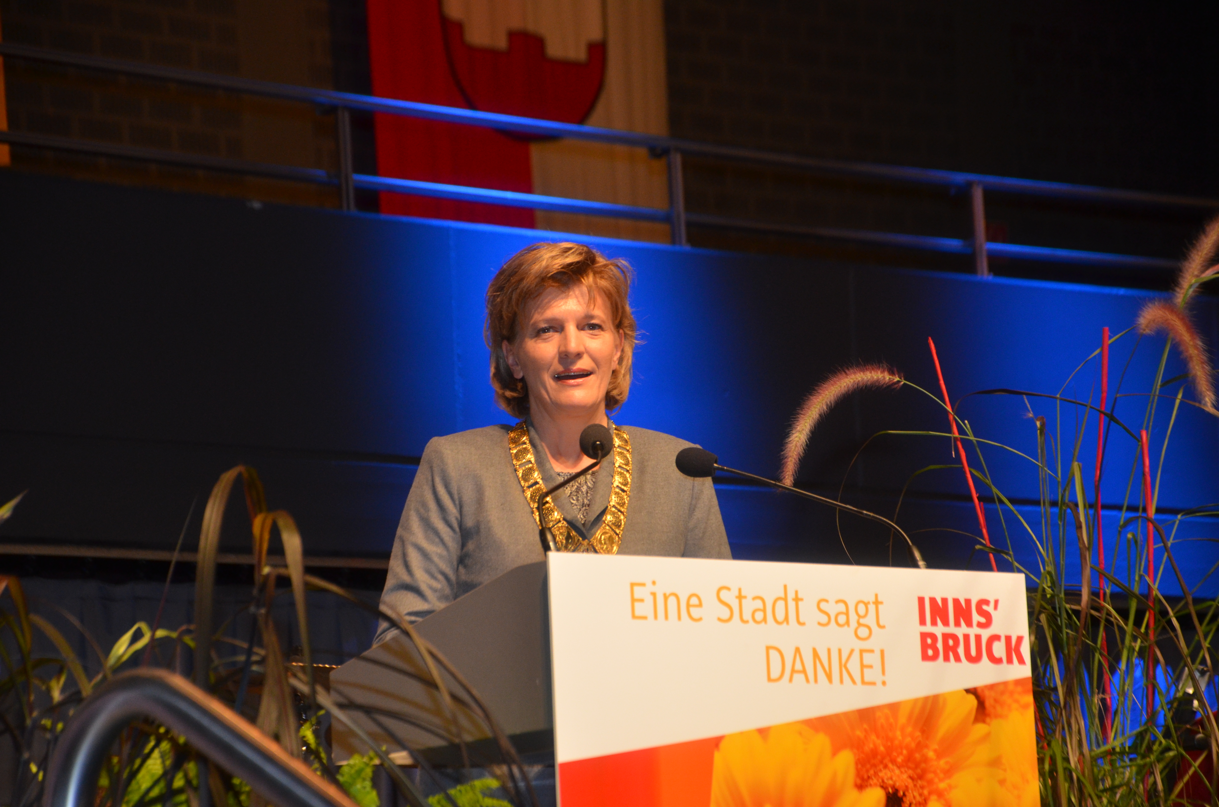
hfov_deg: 13.1
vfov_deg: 8.7
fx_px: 5322
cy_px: 404
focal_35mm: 158
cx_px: 610
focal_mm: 105
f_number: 5.6
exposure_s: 1/60
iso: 800
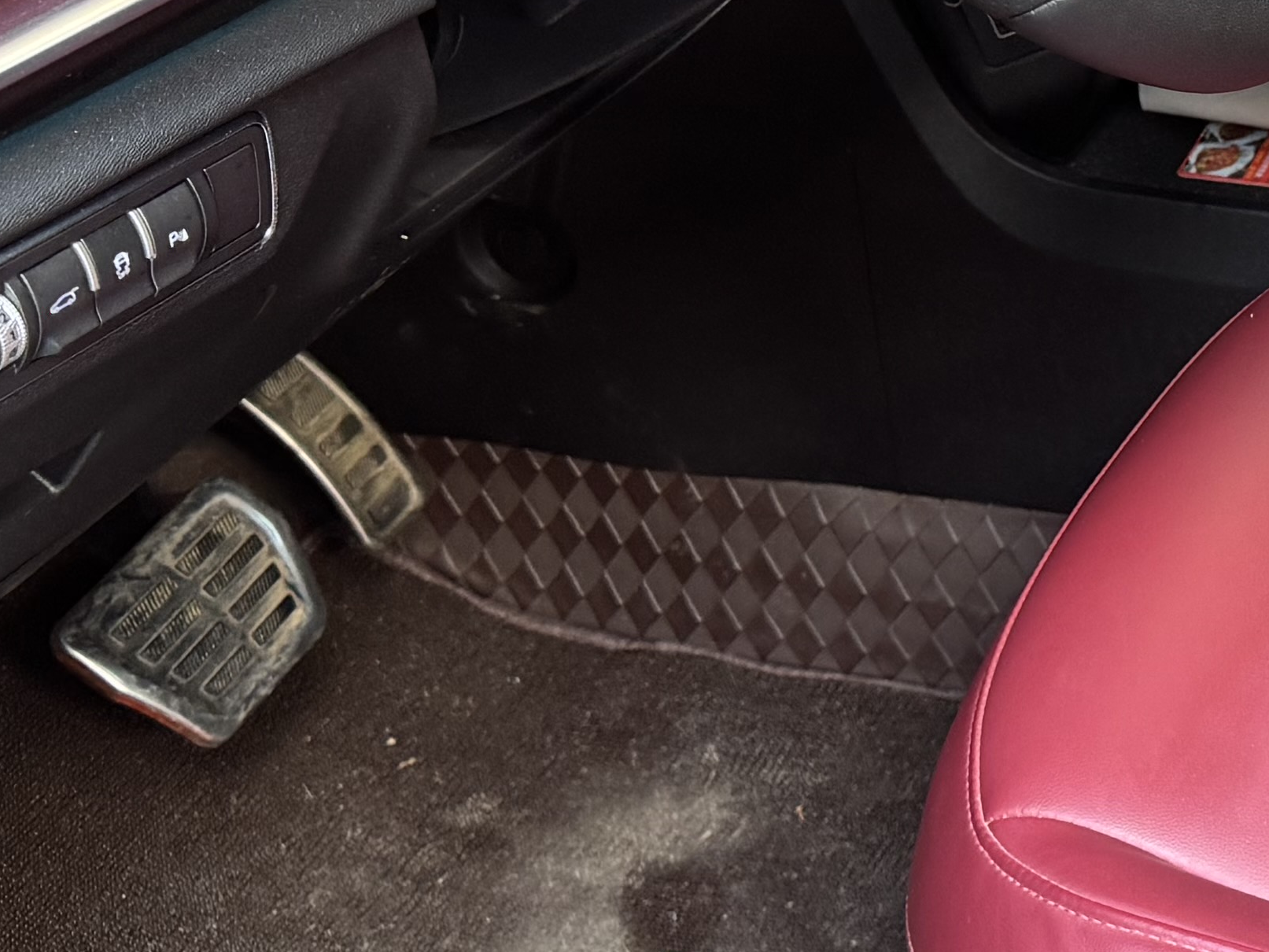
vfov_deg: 17.1
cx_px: 1607
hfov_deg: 21.1
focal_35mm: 85
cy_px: 104
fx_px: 3116
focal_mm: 6.76
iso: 200
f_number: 1.78
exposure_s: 1/68
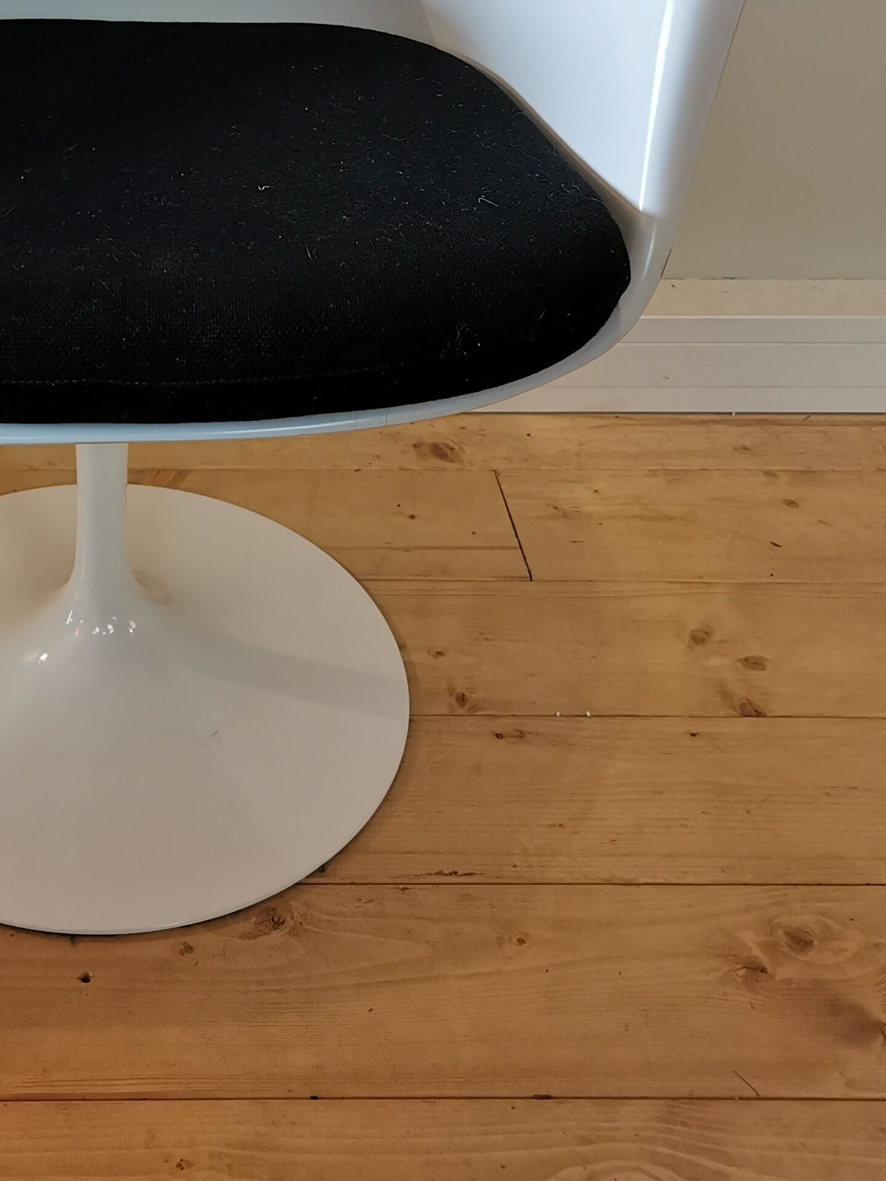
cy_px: 87
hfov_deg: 27.8
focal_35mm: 51
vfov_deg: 35.0
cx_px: 134
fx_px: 1741
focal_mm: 5.58
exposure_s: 1/100
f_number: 1.8
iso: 200
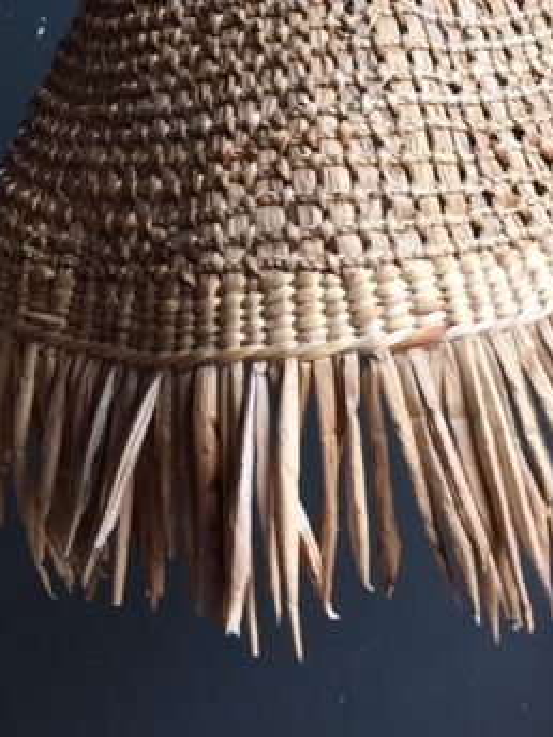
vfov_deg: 34.4
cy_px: 137
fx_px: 1150
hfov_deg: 26.9
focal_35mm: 54
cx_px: 360
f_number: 2.2
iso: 32
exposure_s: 1/50
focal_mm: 4.15
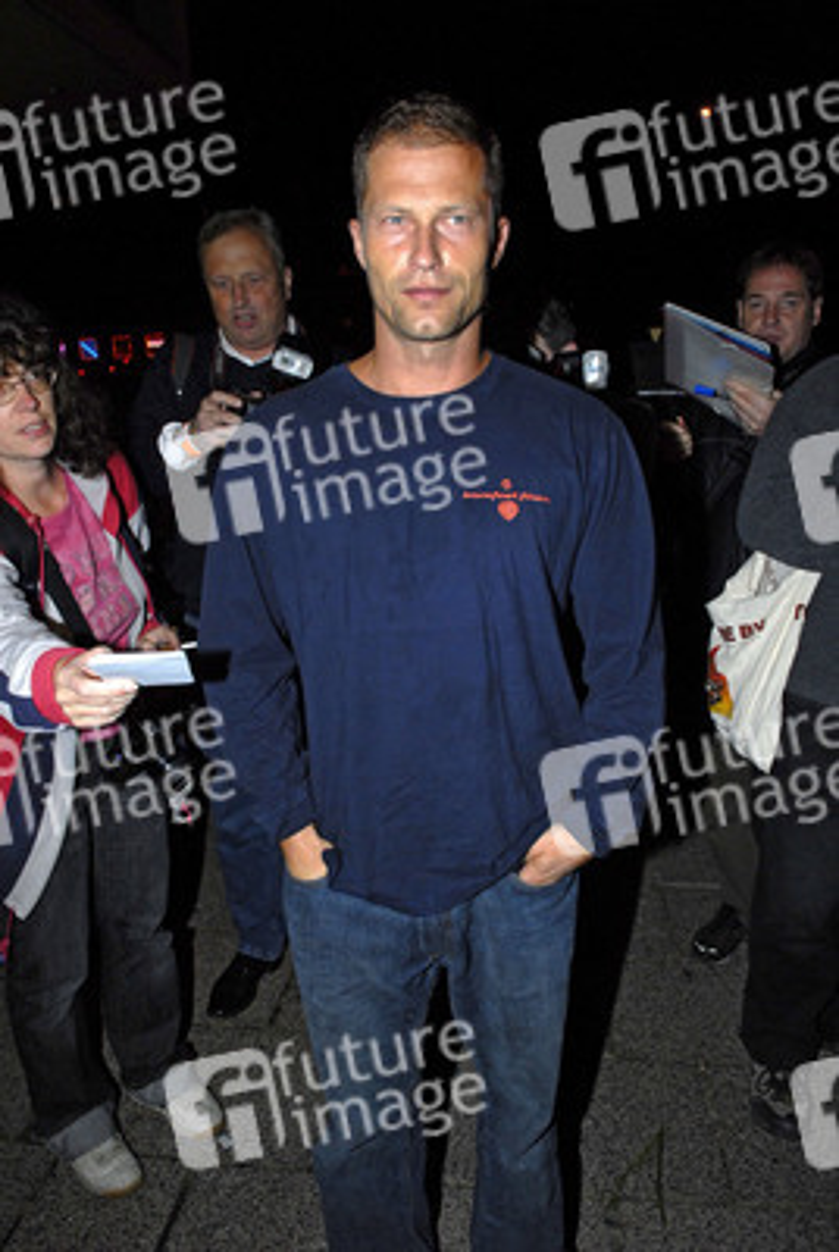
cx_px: 420
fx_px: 888
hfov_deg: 50.6
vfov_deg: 70.4
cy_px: 626
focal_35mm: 26
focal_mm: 17
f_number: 5.6
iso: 400
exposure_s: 1/125
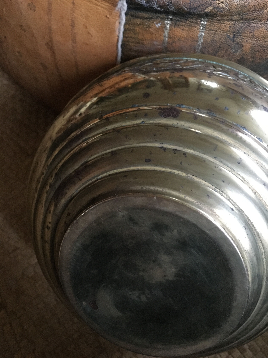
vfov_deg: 61.7
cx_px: 134
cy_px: 179
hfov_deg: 48.2
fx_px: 299
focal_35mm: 29
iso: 320
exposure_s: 1/17
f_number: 2.2
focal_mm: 4.15
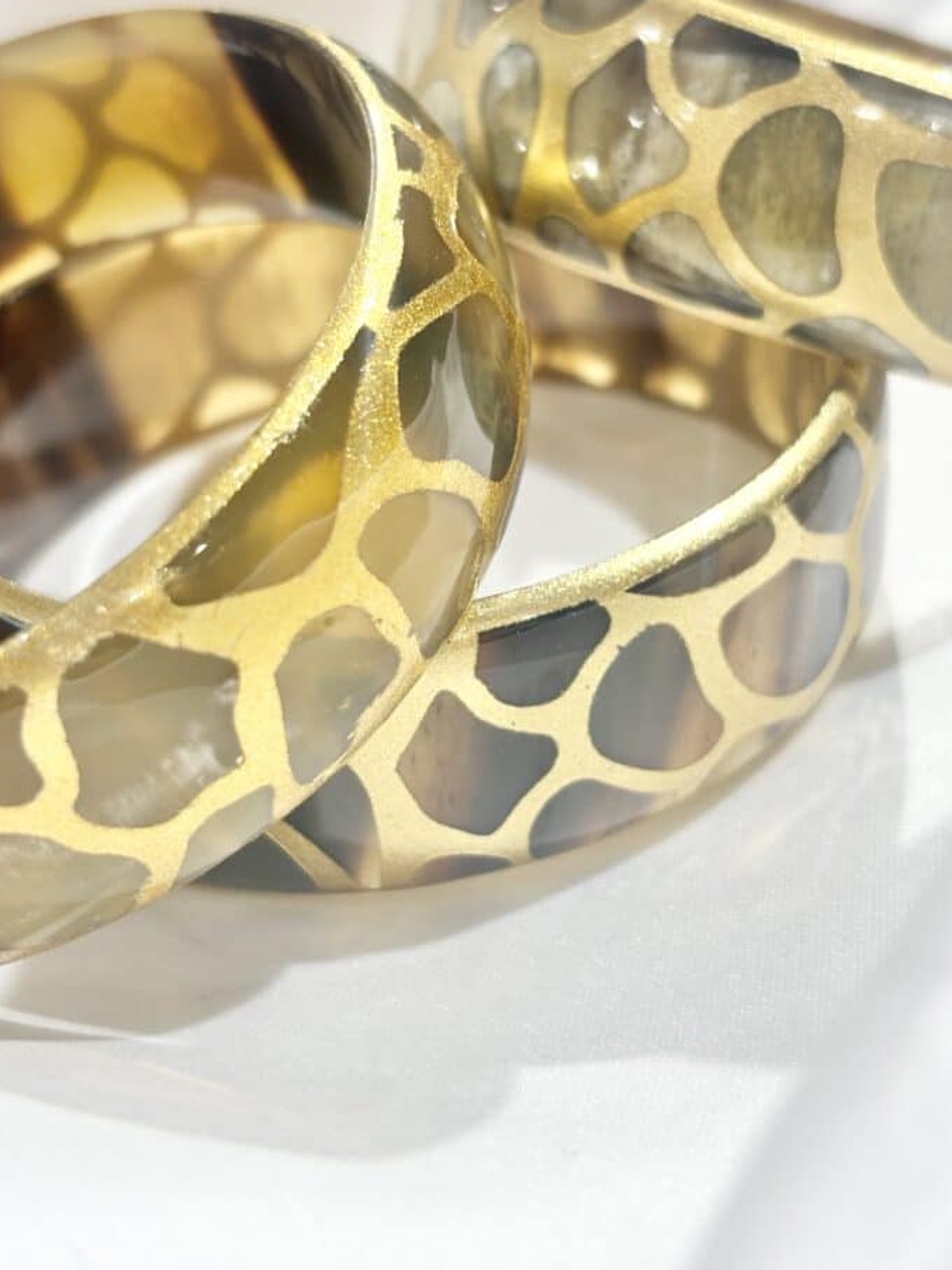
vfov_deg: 32.7
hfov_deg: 24.8
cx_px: 527
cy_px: 574
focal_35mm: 59
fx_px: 2164
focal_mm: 5.96
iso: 32
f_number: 1.6
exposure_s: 1/100
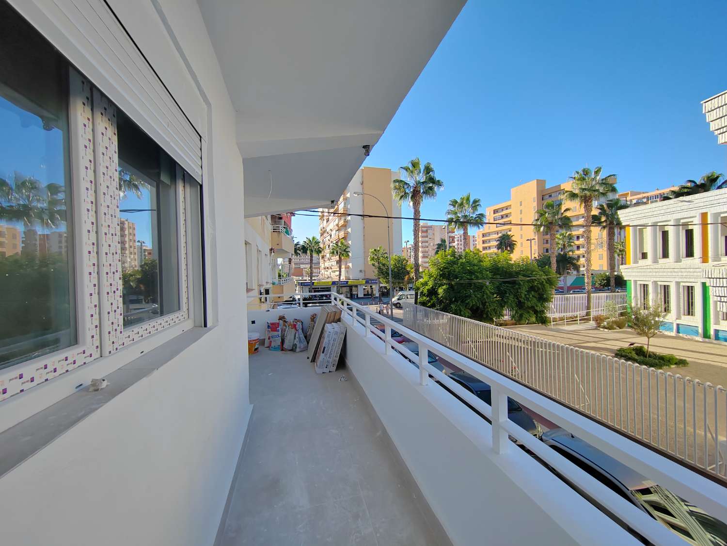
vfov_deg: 89.9
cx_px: 364
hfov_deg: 106.2
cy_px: 273
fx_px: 273
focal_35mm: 13
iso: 100
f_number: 2.2
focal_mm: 2.16
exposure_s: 1/640
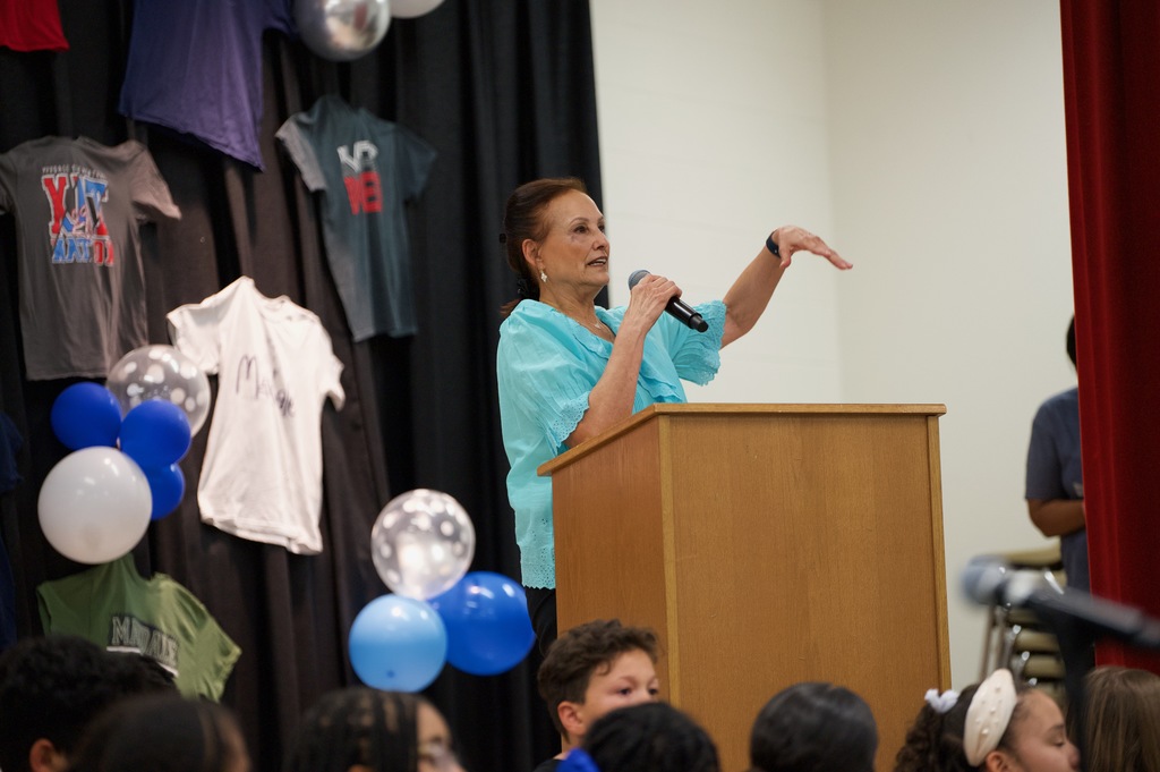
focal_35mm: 135
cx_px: 580
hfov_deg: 15.2
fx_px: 4346
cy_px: 386
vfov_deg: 10.1
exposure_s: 1/320
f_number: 2.8
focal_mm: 135
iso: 3200
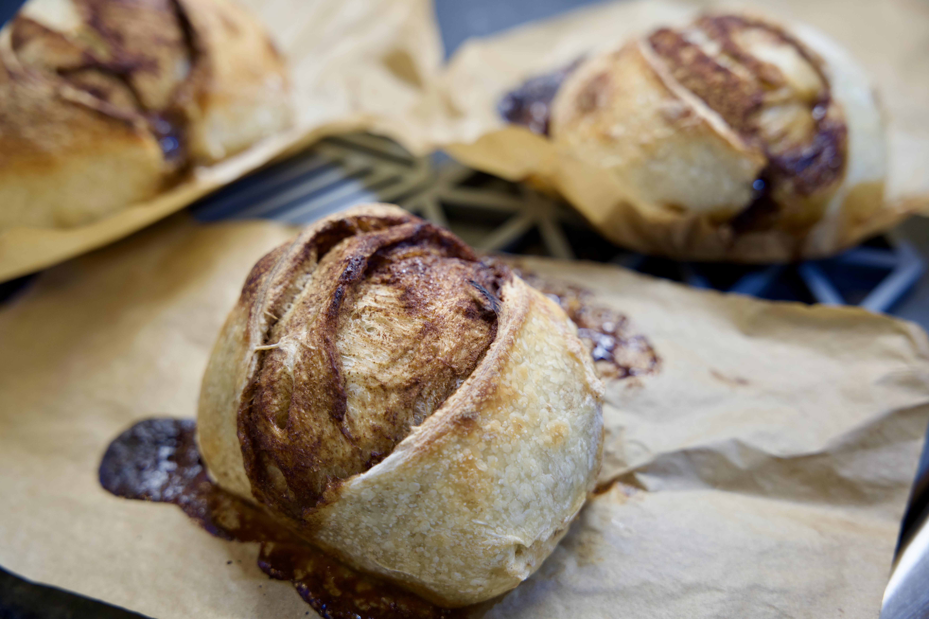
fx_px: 1239
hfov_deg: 41.1
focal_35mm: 48
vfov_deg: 28.1
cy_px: 310
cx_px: 464
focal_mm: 48
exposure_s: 1/60
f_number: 4
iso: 500
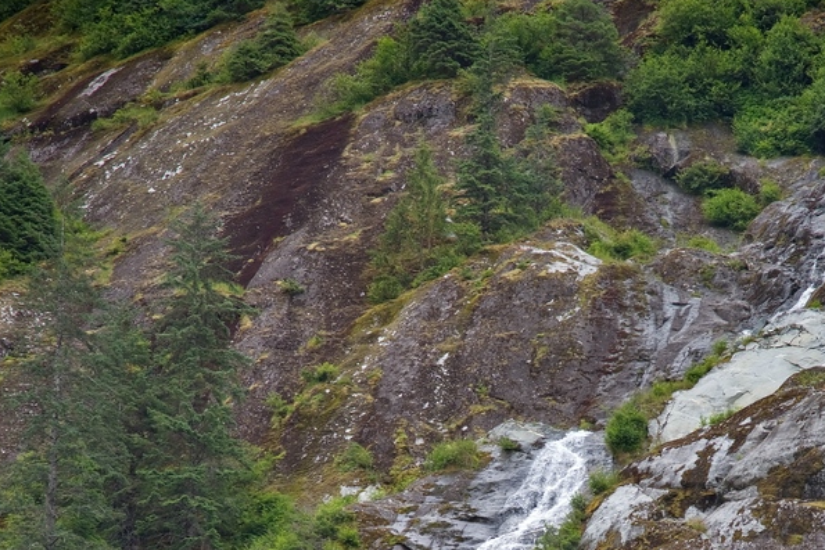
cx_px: 578
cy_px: 551
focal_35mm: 258
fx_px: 5914
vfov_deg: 5.3
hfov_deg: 8.0
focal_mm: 120
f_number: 4
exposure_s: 1/250
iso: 160
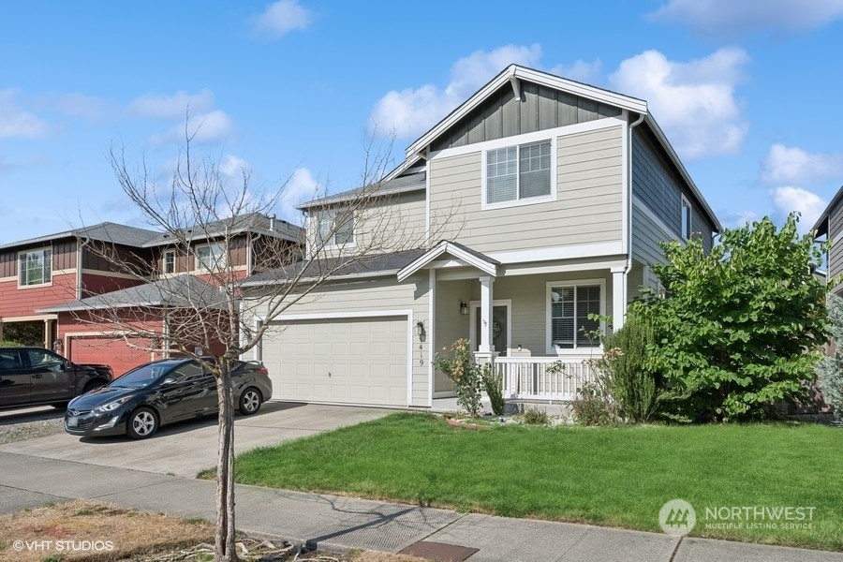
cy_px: 281
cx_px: 422
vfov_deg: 51.3
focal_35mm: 25
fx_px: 585
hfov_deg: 71.5
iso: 200
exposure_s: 1/500
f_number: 11
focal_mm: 25
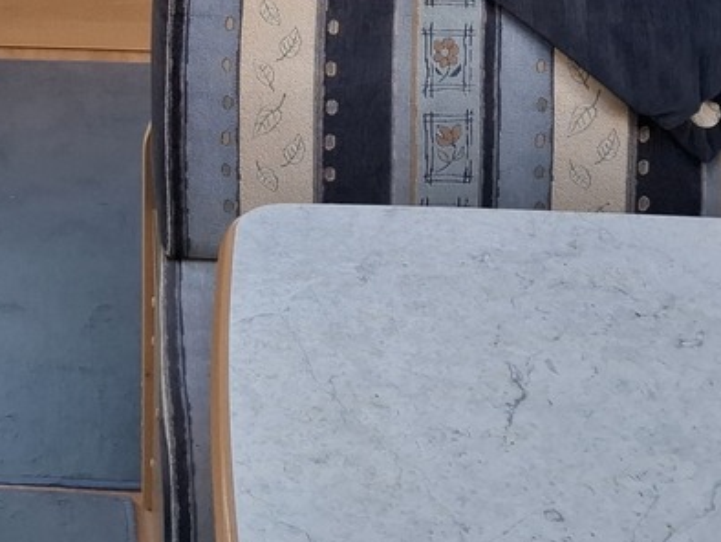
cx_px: -68
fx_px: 1751
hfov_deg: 22.0
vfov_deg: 15.6
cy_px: -361
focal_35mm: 84
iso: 50
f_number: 1.8
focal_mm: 5.54
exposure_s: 1/120
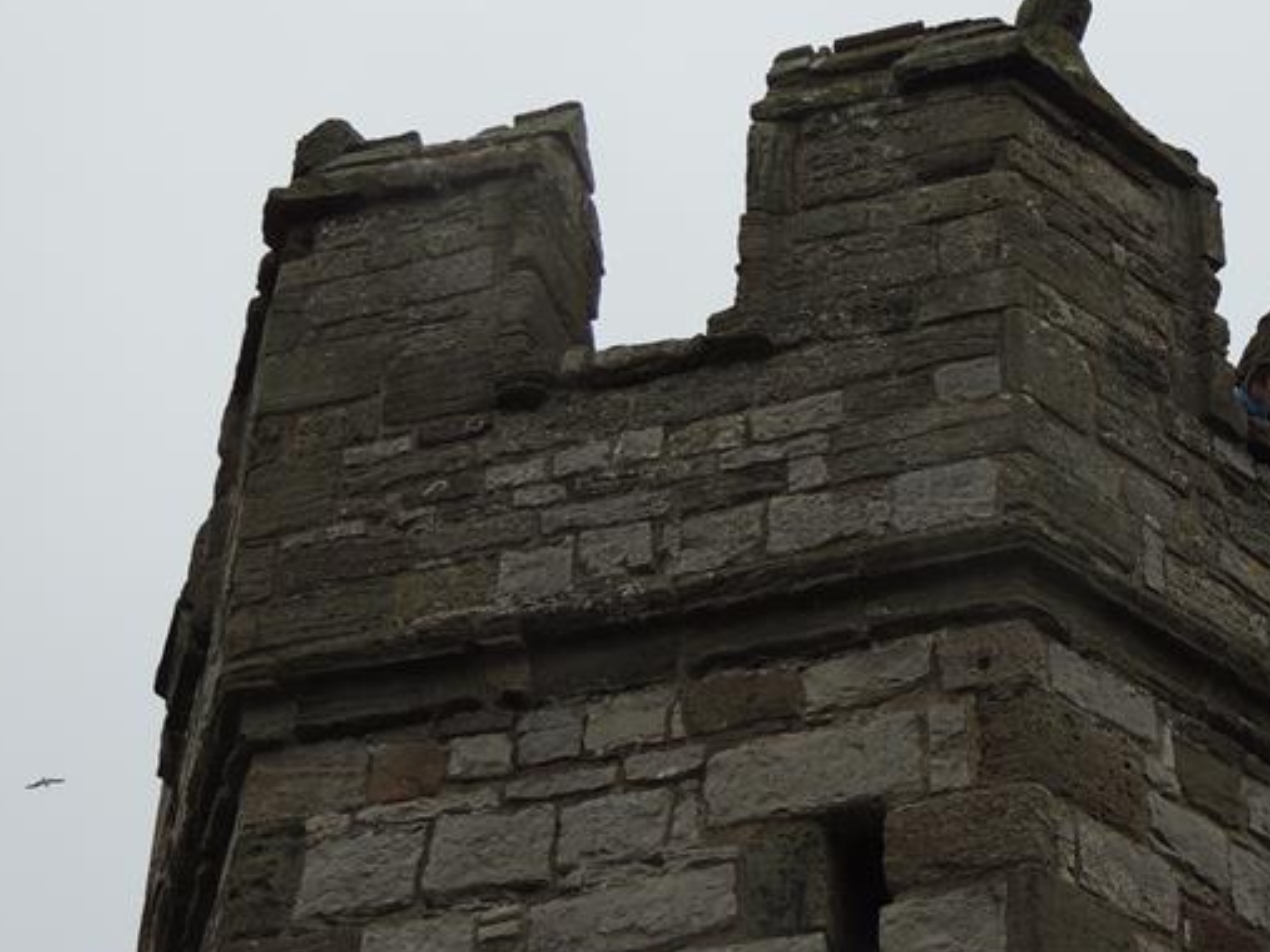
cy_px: 453
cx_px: 1127
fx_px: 3705
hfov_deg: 19.1
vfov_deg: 14.6
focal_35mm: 101
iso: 100
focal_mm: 8.9
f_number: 3.6
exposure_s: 1/500
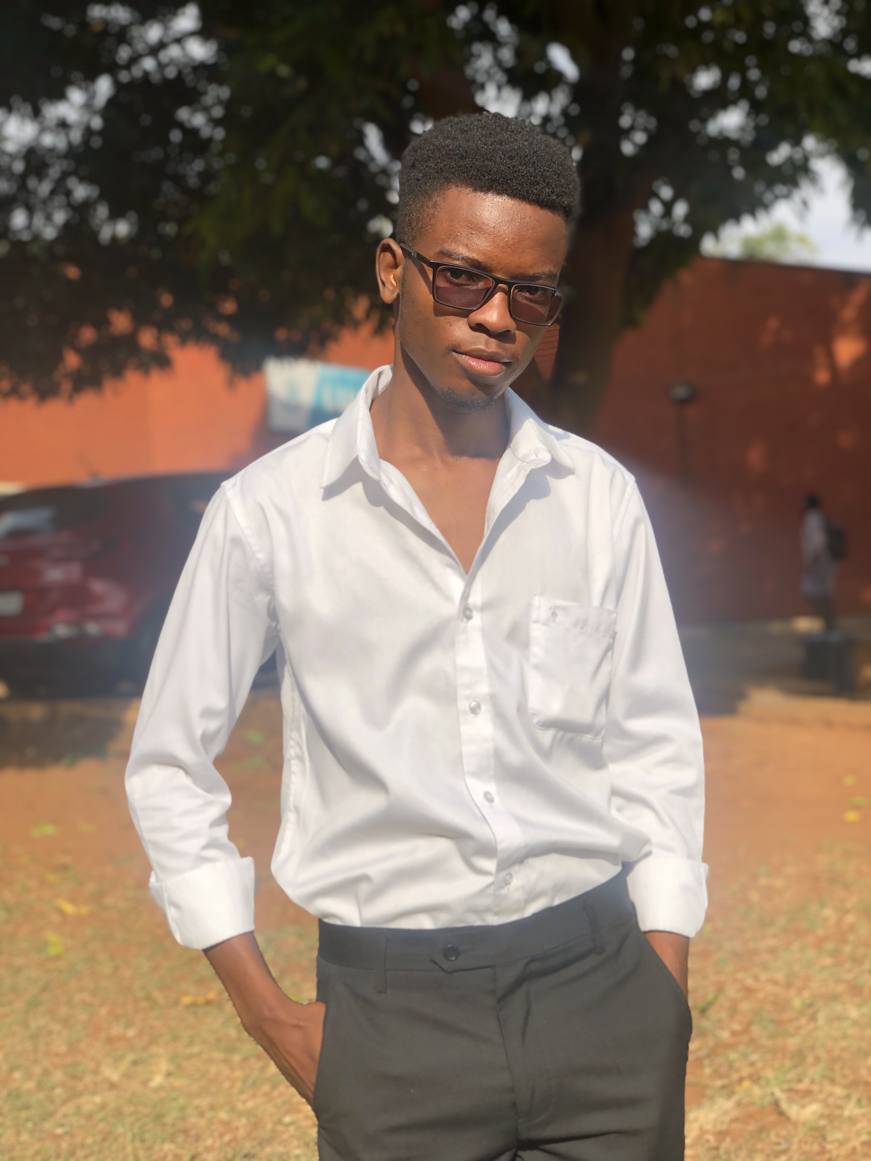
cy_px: 580
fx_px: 1745
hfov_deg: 28.0
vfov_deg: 36.8
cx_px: 436
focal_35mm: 52
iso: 16
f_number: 2.4
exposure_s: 1/960
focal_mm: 6
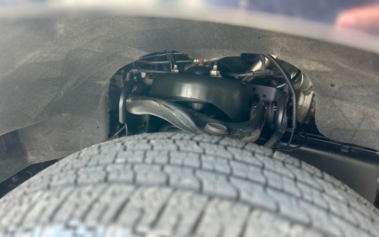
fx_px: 289
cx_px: 191
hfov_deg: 66.5
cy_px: 129
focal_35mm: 28
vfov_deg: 44.5
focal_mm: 5.7
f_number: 1.5
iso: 125
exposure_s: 1/83
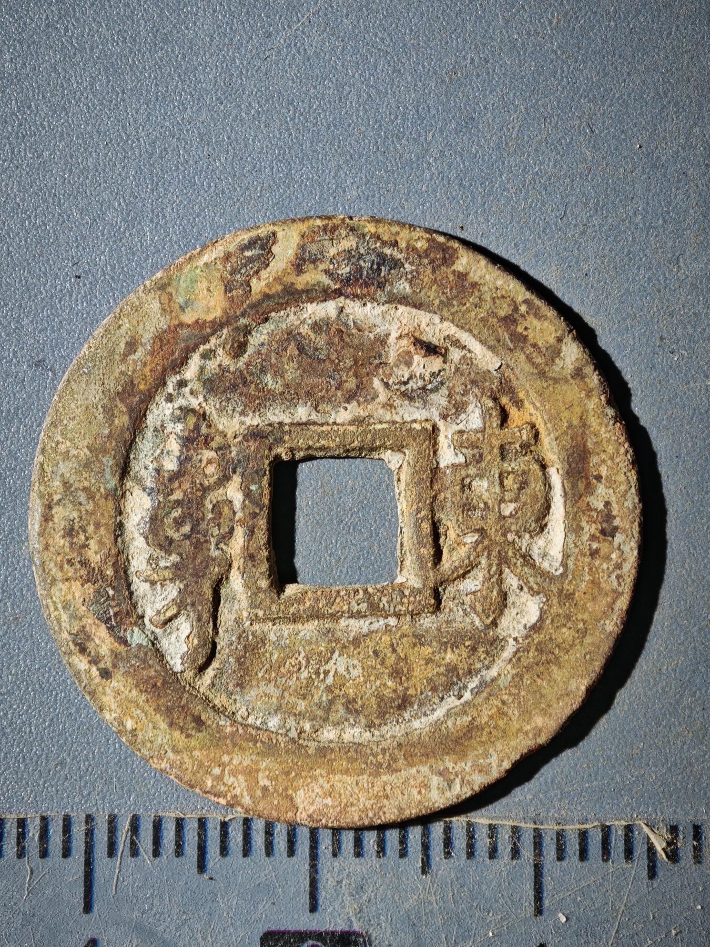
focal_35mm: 89
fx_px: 2434
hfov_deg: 16.6
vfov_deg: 22.0
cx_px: 355
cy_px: 474
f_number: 2
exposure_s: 1/100
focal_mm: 9
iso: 160
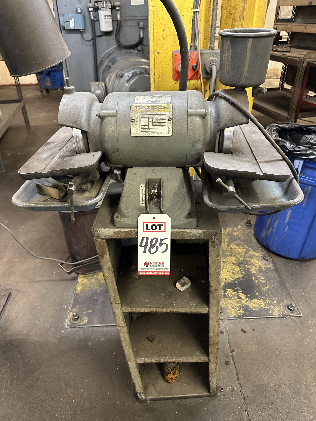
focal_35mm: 24
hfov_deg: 56.8
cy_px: 210
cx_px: 158
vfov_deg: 71.6
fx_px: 292
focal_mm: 6.86
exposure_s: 1/60
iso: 400
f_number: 1.78
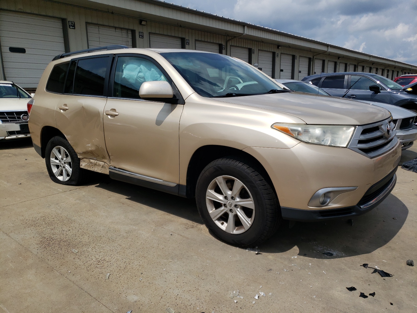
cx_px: 208
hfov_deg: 67.3
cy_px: 156
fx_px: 313
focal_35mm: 26
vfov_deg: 53.1
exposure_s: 1/10000
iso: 50
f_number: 1.5
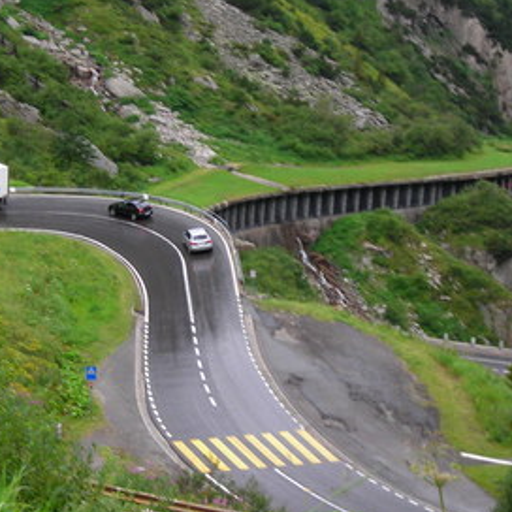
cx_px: 188
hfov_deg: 20.6
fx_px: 1406
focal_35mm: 84
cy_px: 293
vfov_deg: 20.6
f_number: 3.4
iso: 50
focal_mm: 7.8
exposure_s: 1/21.4
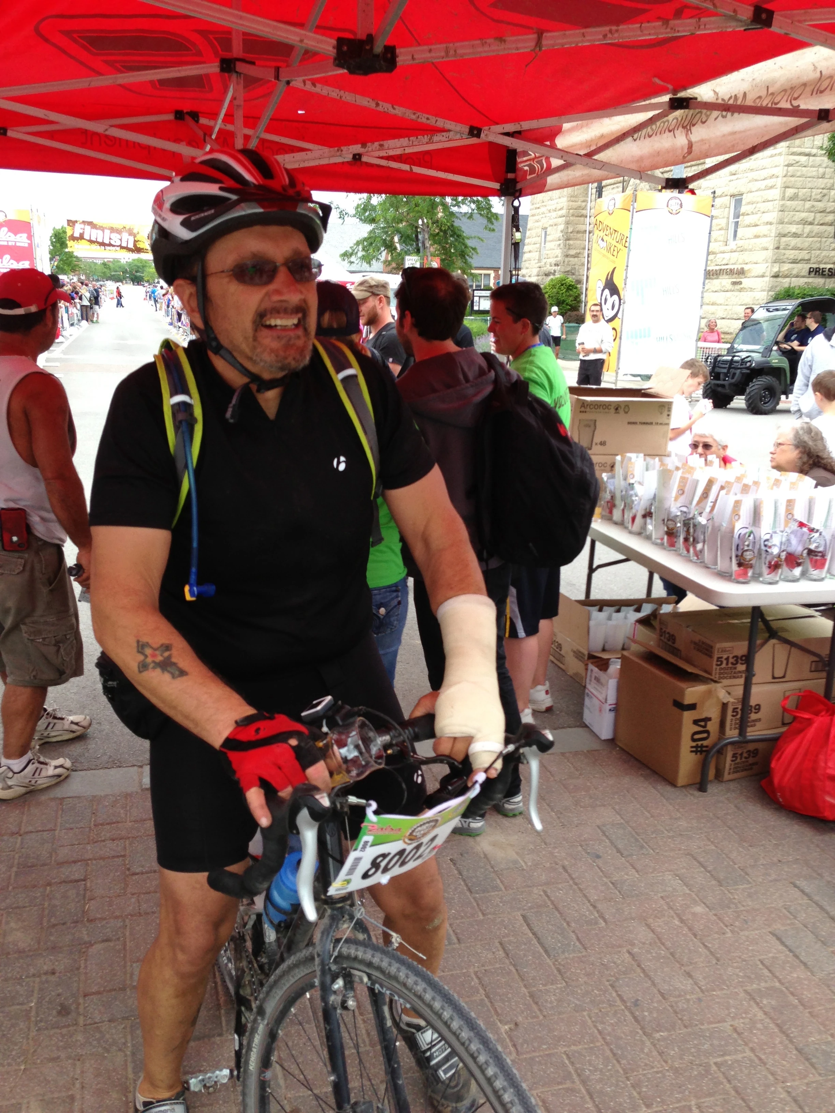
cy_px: 556
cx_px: 418
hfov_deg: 42.9
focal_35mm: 33
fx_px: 1061
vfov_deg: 55.4
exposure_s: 1/160
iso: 50
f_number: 2.4
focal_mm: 4.13
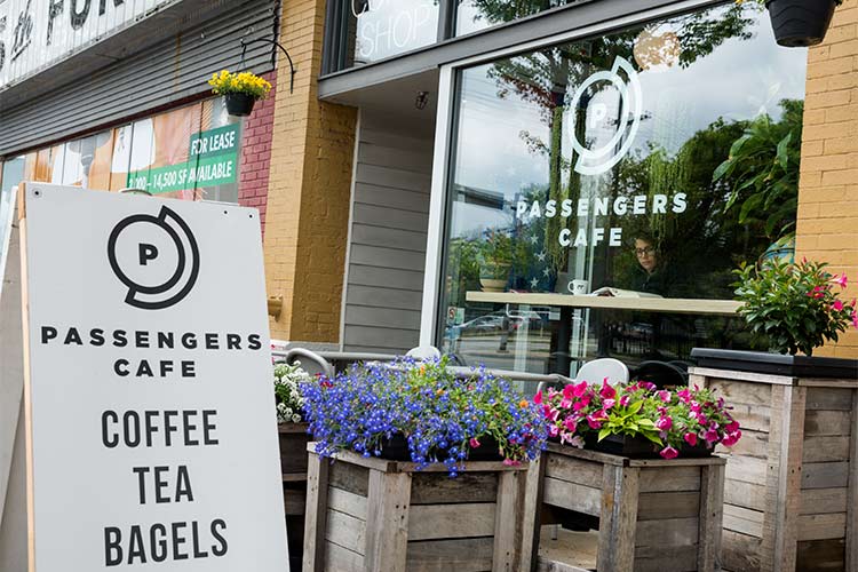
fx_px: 953
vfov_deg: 33.4
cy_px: 286
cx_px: 429
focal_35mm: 40
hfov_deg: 48.5
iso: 200
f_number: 7.1
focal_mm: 40
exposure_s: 1/320
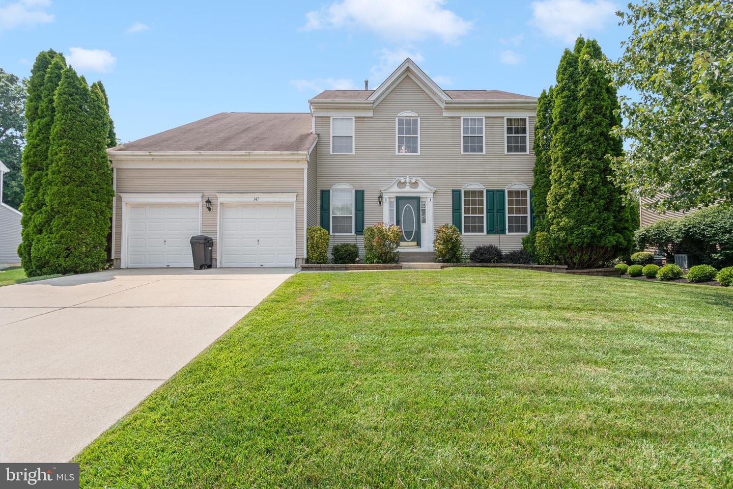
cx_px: 366
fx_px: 305
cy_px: 244
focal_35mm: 15
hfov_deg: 100.4
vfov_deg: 77.3
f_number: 6.3
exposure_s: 1/1000
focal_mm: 10
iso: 320
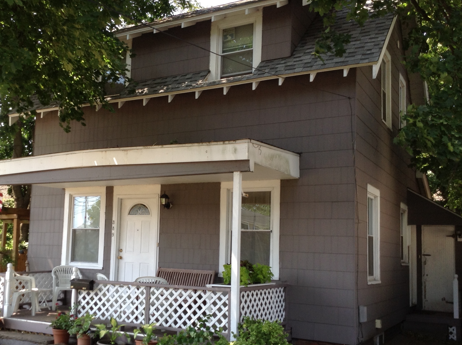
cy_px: 203
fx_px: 560
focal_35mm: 42
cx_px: 190
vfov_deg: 34.2
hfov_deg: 44.7
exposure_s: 1/132
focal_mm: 3.3
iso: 25
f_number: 2.4
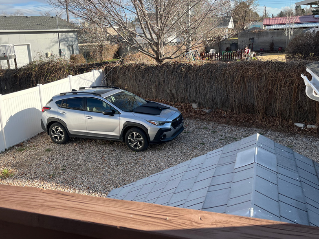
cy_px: 114
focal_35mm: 34
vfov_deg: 41.8
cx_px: 154
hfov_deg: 54.0
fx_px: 313
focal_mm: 5.1
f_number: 1.6
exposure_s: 1/1776
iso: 50
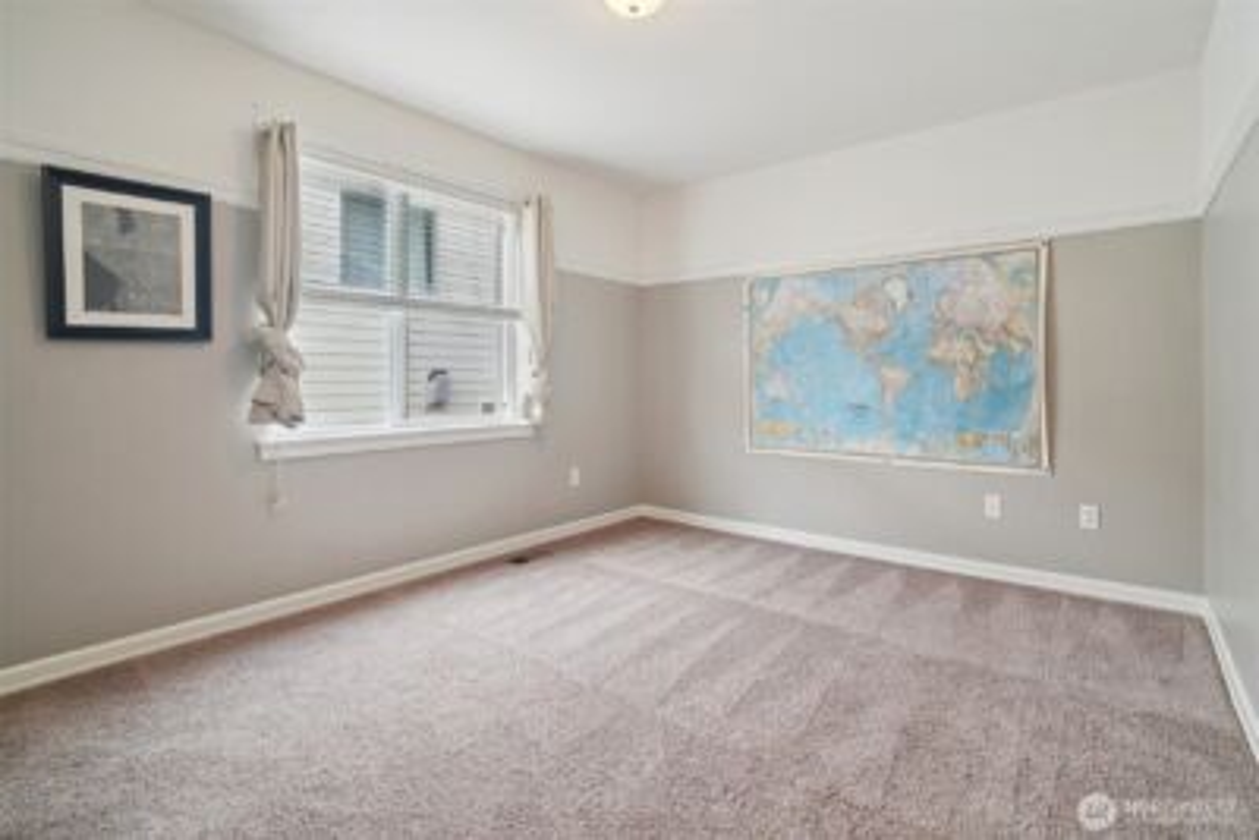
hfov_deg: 96.7
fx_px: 560
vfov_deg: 73.8
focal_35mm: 16
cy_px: 420
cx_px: 630
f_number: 8
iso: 1600
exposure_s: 1/100
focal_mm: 16
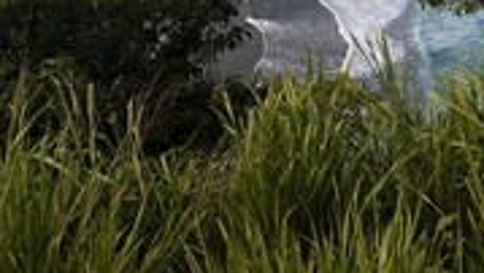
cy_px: -100
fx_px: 758
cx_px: 493
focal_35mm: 59
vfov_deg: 18.7
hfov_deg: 32.4
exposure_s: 1/320
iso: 200
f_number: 10
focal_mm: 24
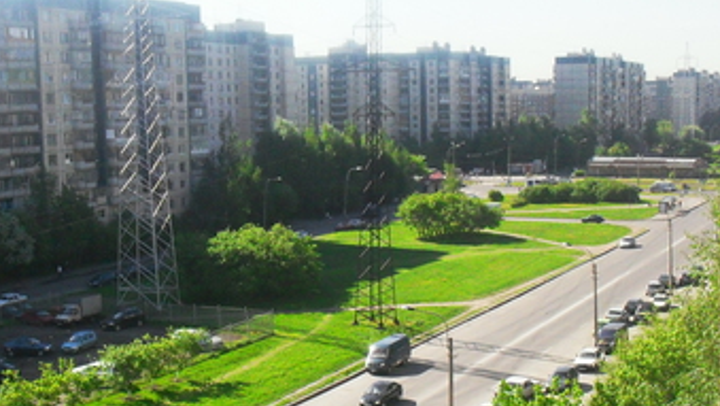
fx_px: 1050
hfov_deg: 37.8
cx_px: 321
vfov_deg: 21.8
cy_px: 276
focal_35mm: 55
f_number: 8.3
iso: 200
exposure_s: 1/350
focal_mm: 6.3
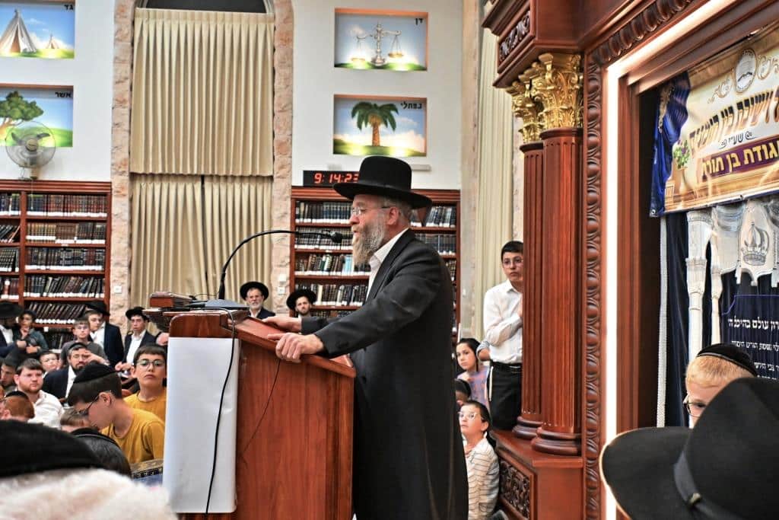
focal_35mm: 39
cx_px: 390
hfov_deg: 49.5
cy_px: 260
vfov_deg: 34.2
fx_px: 844
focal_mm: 26.5
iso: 2000
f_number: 5.6
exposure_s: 1/160
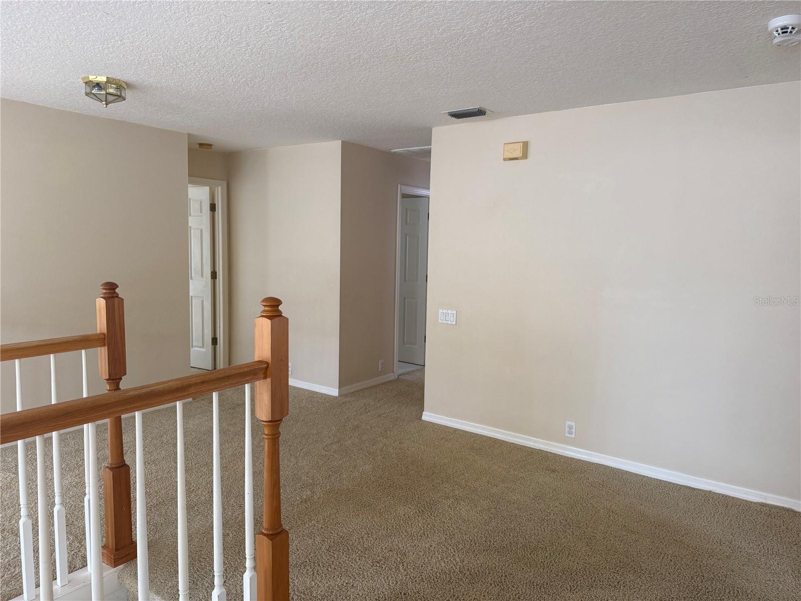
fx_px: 555
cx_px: 400
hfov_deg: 71.6
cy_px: 300
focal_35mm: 24
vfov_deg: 56.8
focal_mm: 6.76
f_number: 1.78
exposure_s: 1/120
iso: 200
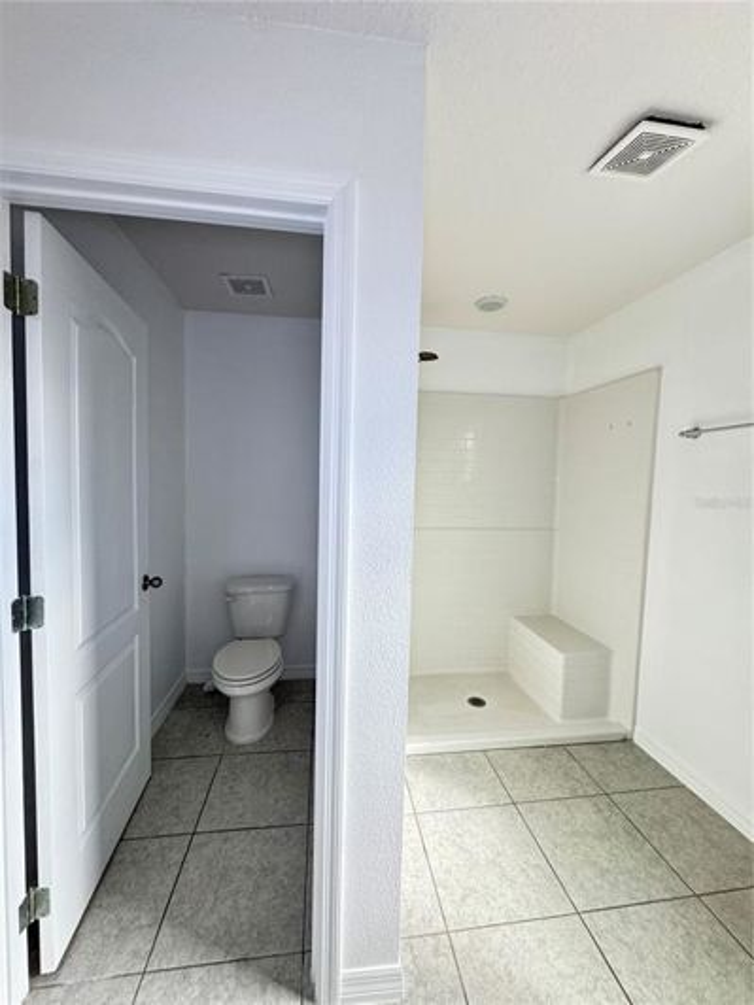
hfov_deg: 85.7
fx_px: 407
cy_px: 502
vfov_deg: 102.1
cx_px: 377
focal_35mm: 14
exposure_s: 1/99
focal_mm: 2.22
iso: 100
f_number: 2.2
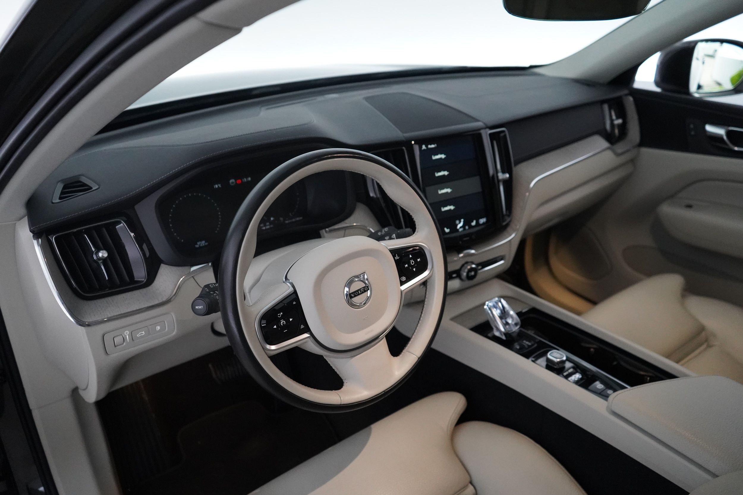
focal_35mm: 28
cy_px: 248
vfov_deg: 46.4
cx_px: 372
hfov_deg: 65.5
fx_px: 578
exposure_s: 1/160
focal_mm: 28
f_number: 3.5
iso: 10000
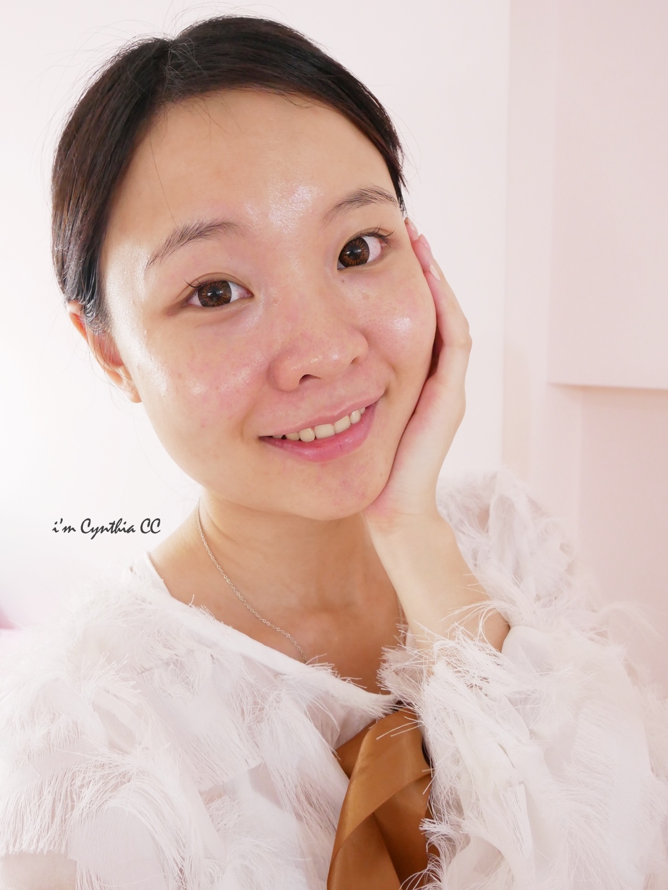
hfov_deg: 44.2
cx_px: 334
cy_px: 445
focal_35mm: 32
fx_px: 823
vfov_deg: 56.8
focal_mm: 16
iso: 1250
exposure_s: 1/20
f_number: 5.6
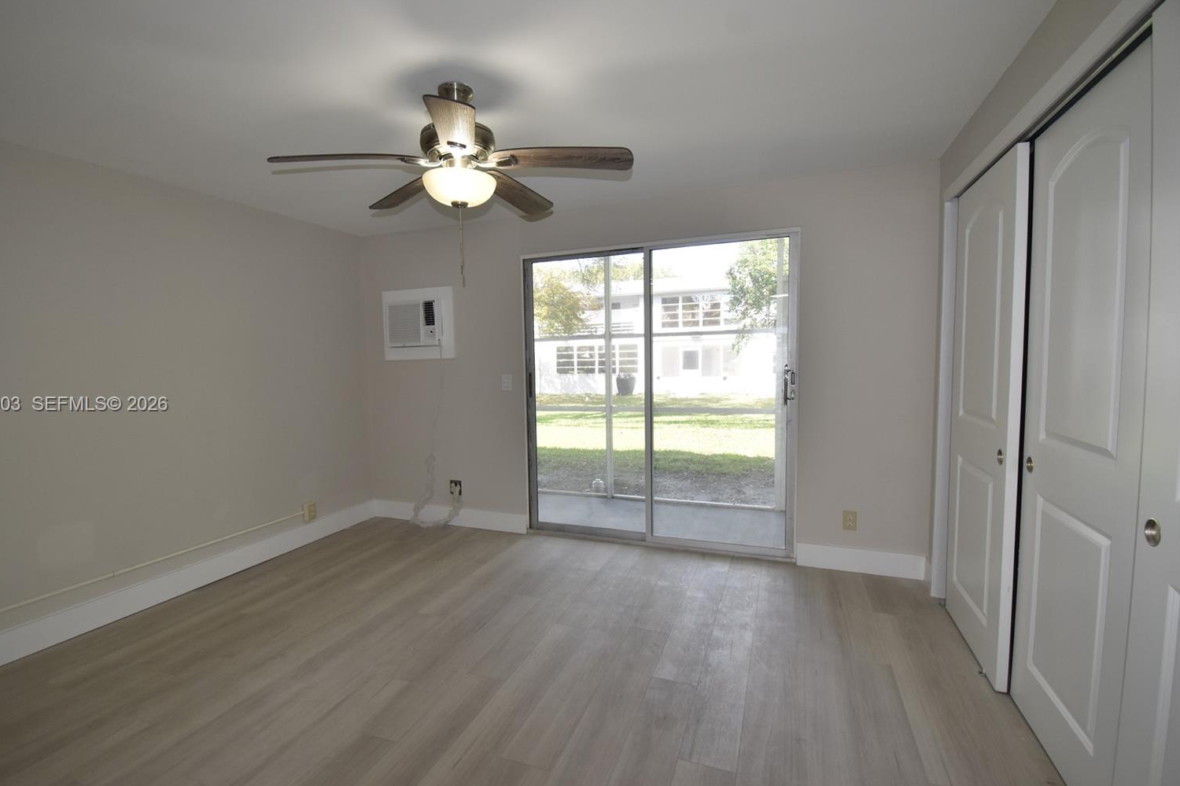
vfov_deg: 73.7
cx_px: 552
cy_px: 405
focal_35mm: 16
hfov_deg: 96.6
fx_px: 524
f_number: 5.6
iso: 560
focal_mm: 10
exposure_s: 1/160
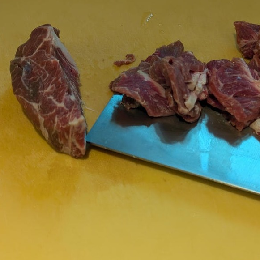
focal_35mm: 57
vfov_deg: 30.0
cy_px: 130
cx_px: 166
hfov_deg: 29.9
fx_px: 484
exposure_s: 1/127
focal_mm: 6.81
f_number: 1.85
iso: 47
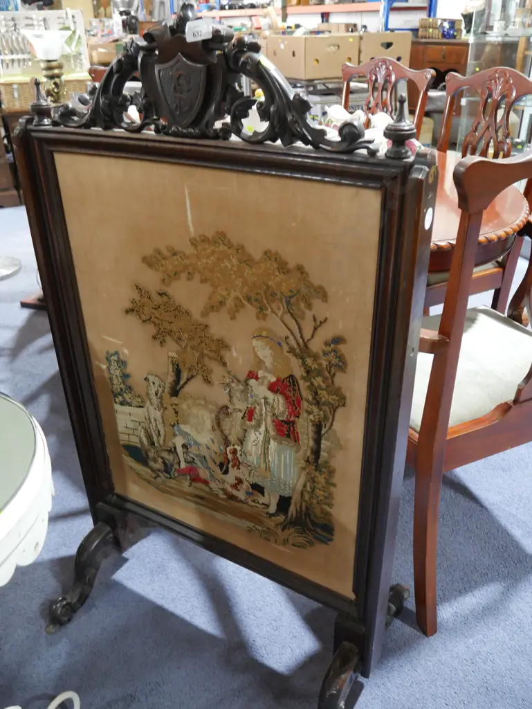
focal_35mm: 28
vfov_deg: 63.4
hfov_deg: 49.8
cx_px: 266
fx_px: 573
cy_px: 354
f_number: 4
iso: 1600
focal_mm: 14
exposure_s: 1/60
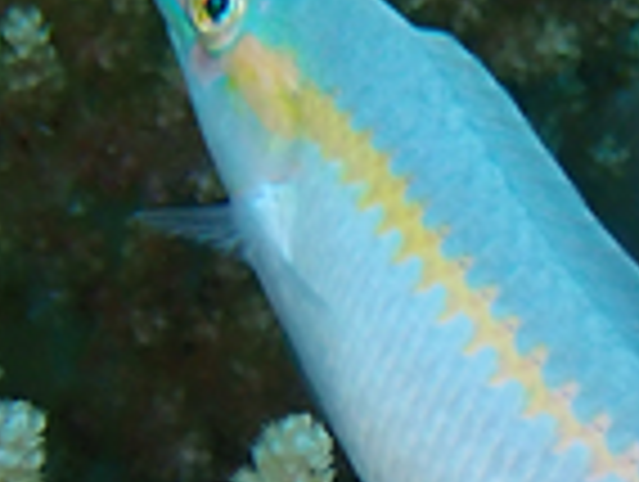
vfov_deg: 5.7
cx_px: 616
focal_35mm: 260
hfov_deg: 7.6
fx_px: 4808
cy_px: 403
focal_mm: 18
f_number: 6.3
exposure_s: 1/320
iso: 200
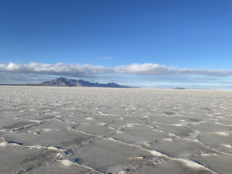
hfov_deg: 67.3
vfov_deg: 53.1
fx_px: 174
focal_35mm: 26
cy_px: 87
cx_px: 116
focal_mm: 4.25
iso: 32
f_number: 1.8
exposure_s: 1/4274
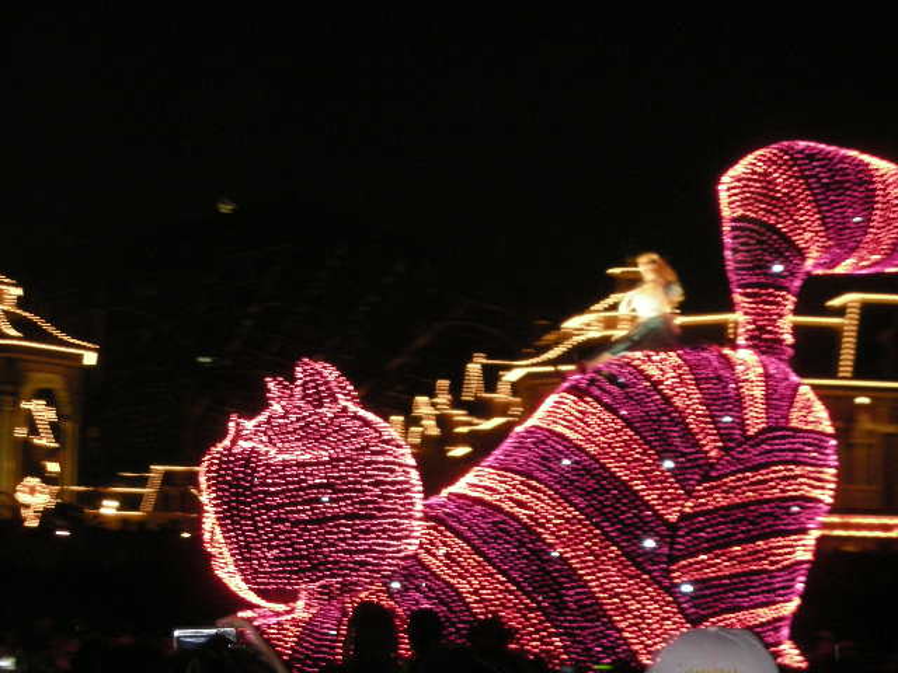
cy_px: 336
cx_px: 449
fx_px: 2724
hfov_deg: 18.7
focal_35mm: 105
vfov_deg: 14.1
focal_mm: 17.1
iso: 400
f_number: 4.7
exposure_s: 1/9.8
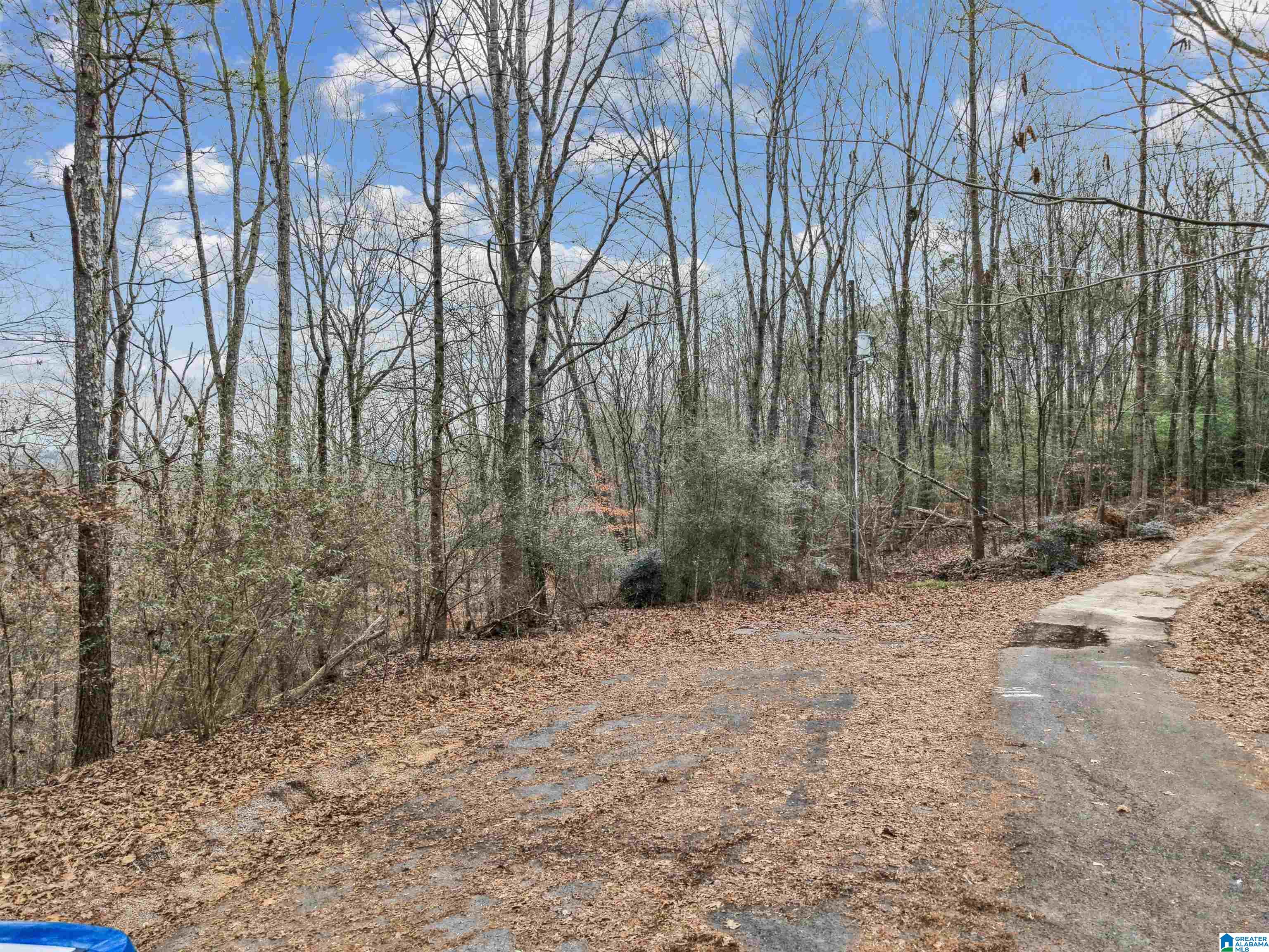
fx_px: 880
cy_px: 476
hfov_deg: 71.6
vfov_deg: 56.8
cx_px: 634
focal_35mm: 24
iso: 230
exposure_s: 1/2500
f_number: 1.8
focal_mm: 8.7
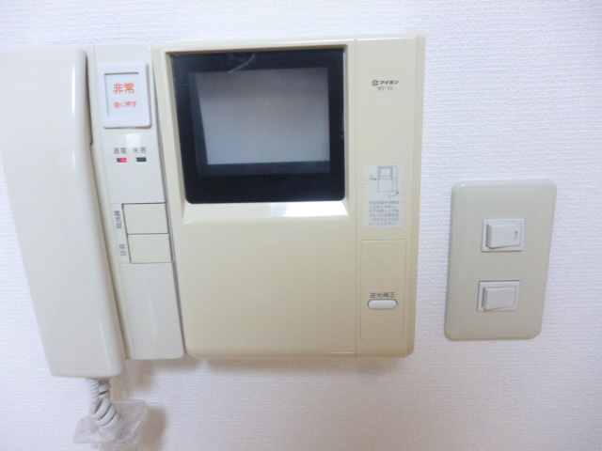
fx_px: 487
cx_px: 301
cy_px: 226
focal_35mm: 28
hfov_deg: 63.4
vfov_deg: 49.7
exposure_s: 1/50
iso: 800
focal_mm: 5
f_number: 3.1
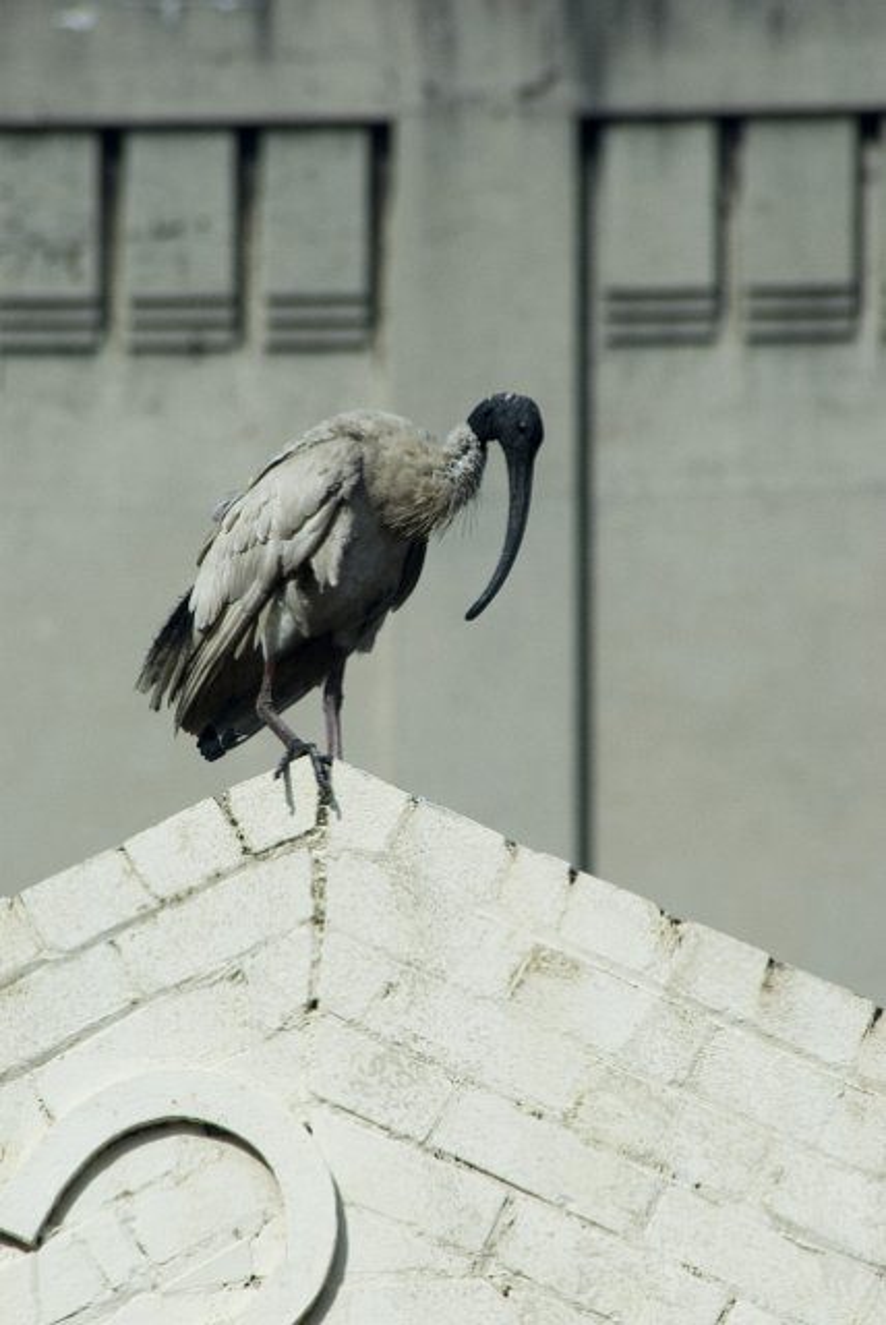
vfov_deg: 4.6
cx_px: 443
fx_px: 16575
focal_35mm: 450
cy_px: 662
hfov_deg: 3.1
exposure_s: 1/400
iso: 100
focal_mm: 300
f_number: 11
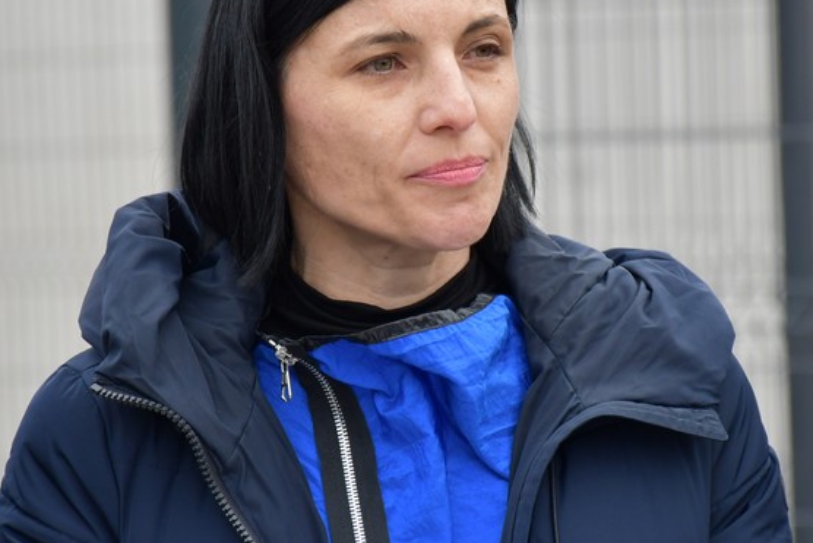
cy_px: 255
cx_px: 458
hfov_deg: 5.3
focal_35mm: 387
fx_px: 8741
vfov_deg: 3.6
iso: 800
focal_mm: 140
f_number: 5.6
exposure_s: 1/1000
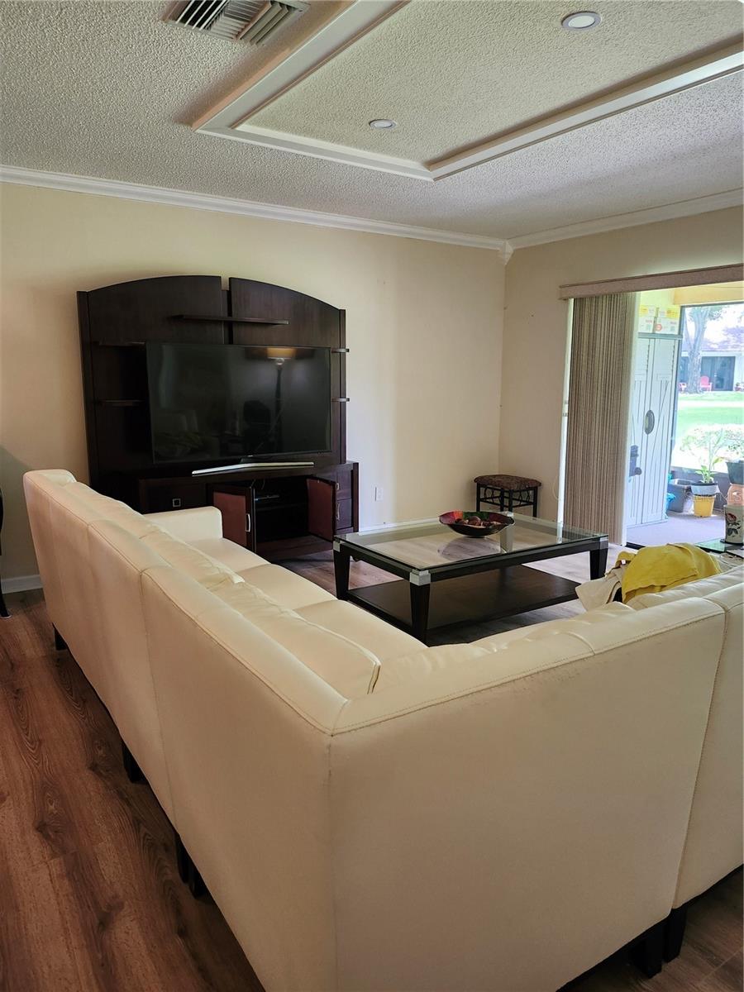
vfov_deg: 73.9
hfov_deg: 58.9
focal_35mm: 23
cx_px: 372
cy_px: 496
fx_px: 659
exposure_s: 1/60
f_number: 1.8
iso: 500
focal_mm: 5.54
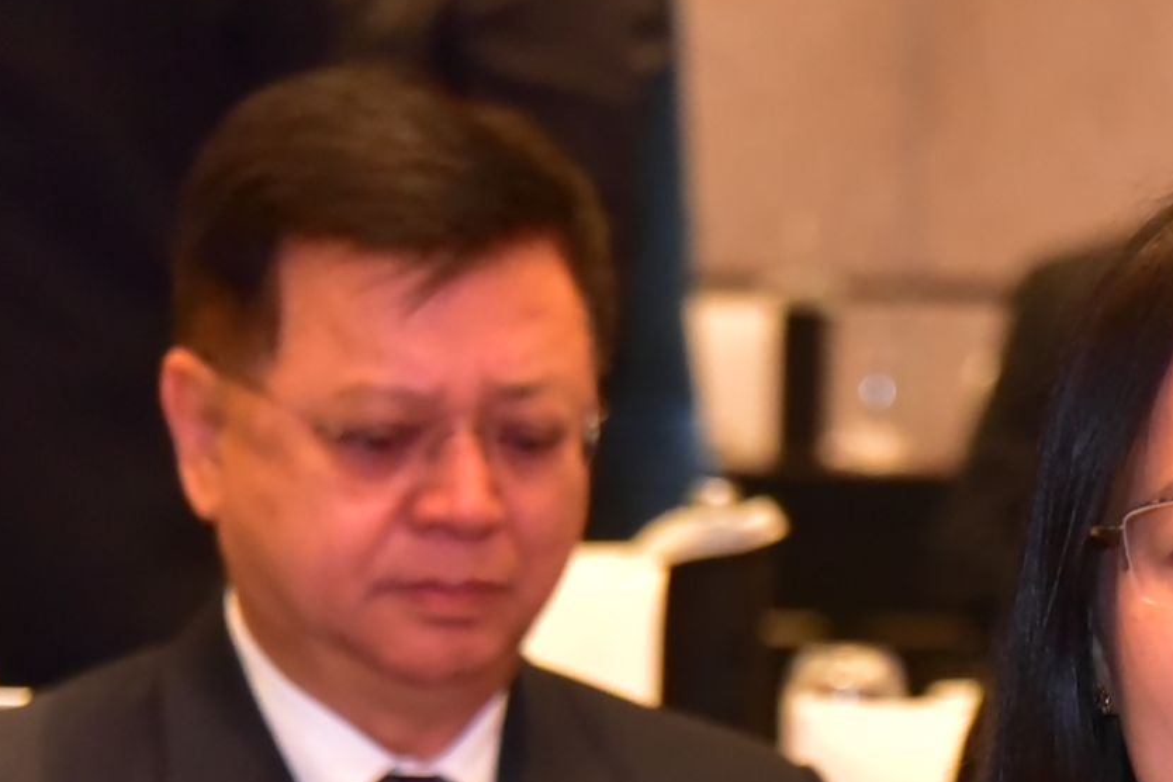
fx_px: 10947
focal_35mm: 336
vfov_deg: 4.1
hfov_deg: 6.1
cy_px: 1043
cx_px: 1433
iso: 5000
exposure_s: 1/125
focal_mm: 112
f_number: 6.3
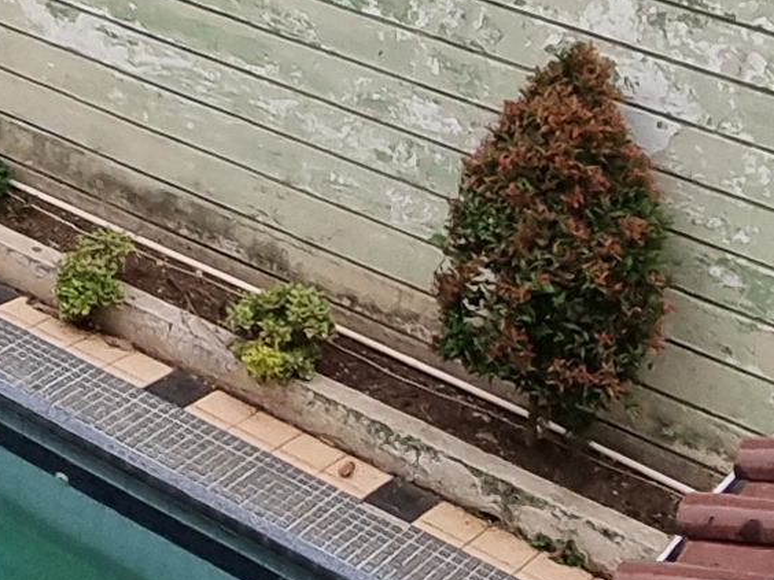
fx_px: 2079
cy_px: -291
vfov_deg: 14.8
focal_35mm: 93
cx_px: -368
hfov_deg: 18.7
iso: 200
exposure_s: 1/50
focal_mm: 2.2
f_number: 2.2
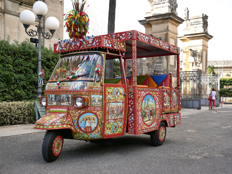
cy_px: 87
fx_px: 268
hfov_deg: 46.8
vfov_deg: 36.0
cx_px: 116
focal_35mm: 40
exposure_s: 1/160
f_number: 5.6
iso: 200
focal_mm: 20
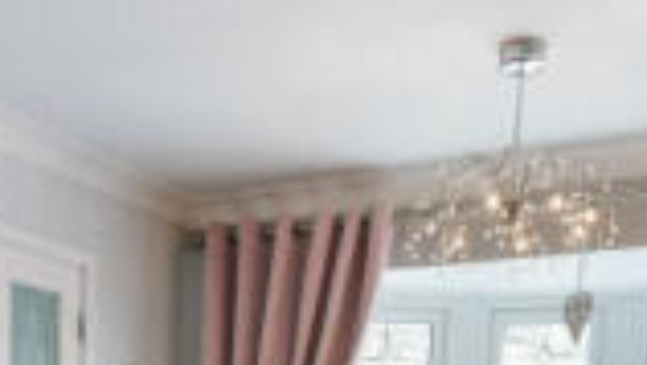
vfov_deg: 15.4
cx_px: 231
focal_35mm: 65
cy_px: 695
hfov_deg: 32.2
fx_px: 1116
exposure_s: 1/160
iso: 1250
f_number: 4
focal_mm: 10
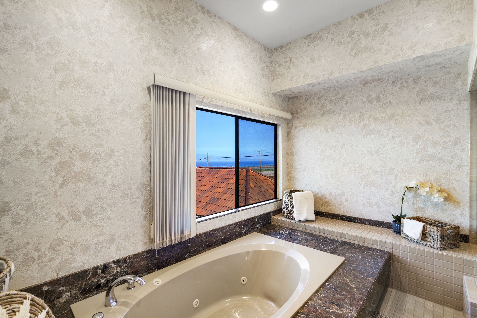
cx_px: 238
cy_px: 159
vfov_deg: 73.7
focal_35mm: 16
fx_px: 212
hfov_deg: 96.7
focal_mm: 16
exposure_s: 1/2.5
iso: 100
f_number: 8
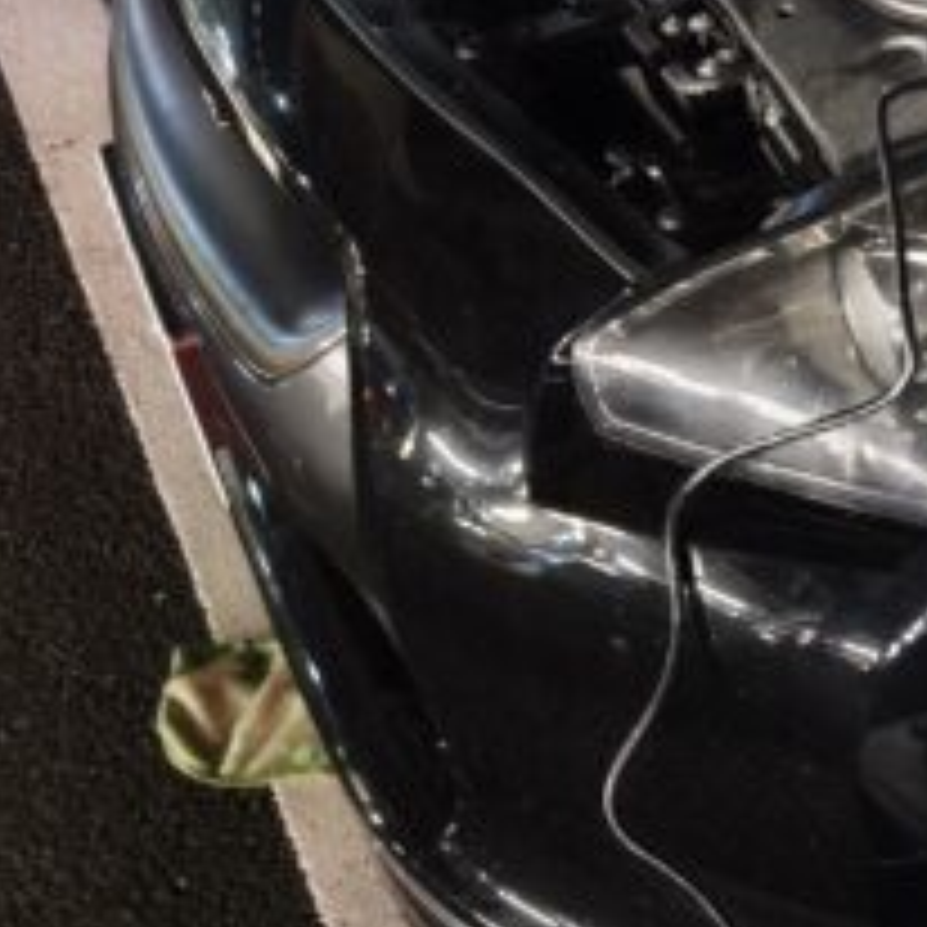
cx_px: 1125
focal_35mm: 69
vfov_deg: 24.2
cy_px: 56
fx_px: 2091
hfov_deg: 22.9
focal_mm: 6.57
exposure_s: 1/11.1
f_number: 1.6
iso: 5000
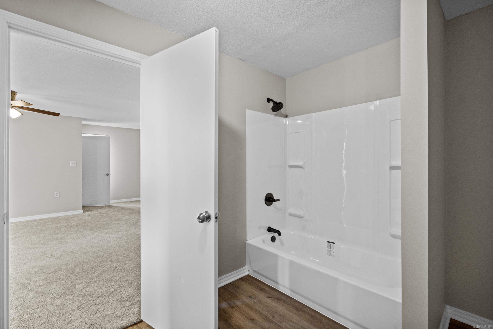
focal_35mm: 15
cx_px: 246
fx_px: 205
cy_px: 164
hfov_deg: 100.4
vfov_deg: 77.3
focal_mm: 10
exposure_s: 1/1.25
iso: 800
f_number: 10
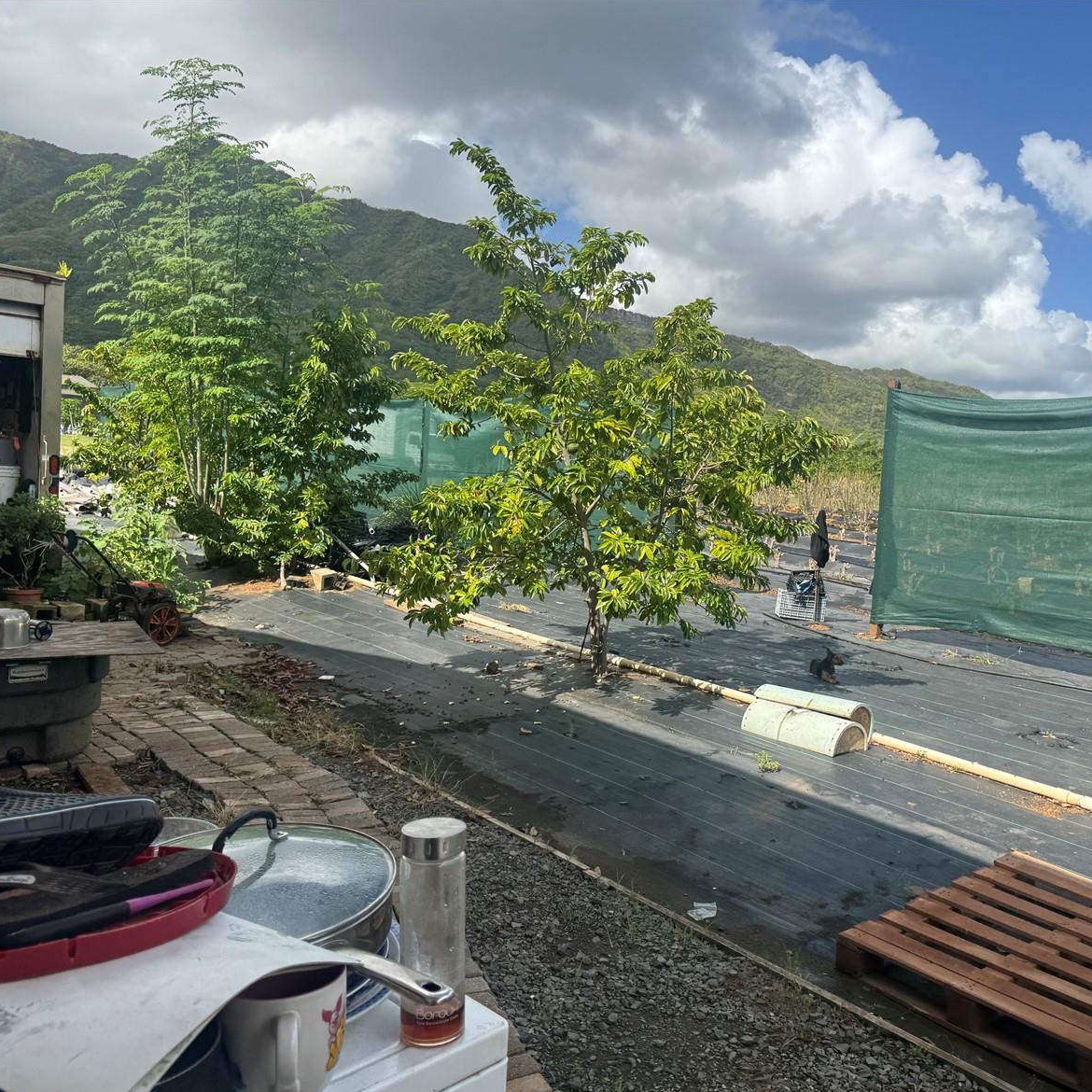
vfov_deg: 55.6
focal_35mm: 29
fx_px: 1035
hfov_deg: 55.1
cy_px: 557
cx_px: 667
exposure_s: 1/3096
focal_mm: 6.76
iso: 80
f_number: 1.78
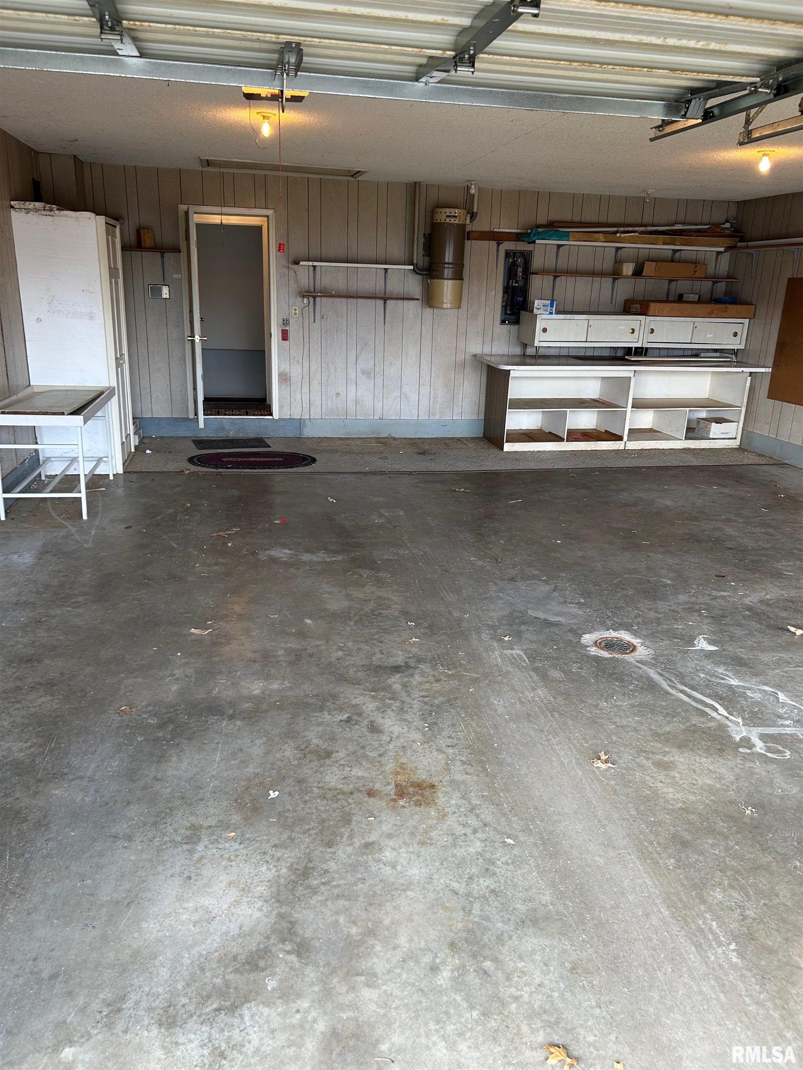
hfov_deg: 53.1
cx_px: 402
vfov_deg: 67.3
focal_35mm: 26
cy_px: 535
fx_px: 804
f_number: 1.5
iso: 50
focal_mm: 5.7
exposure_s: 1/120
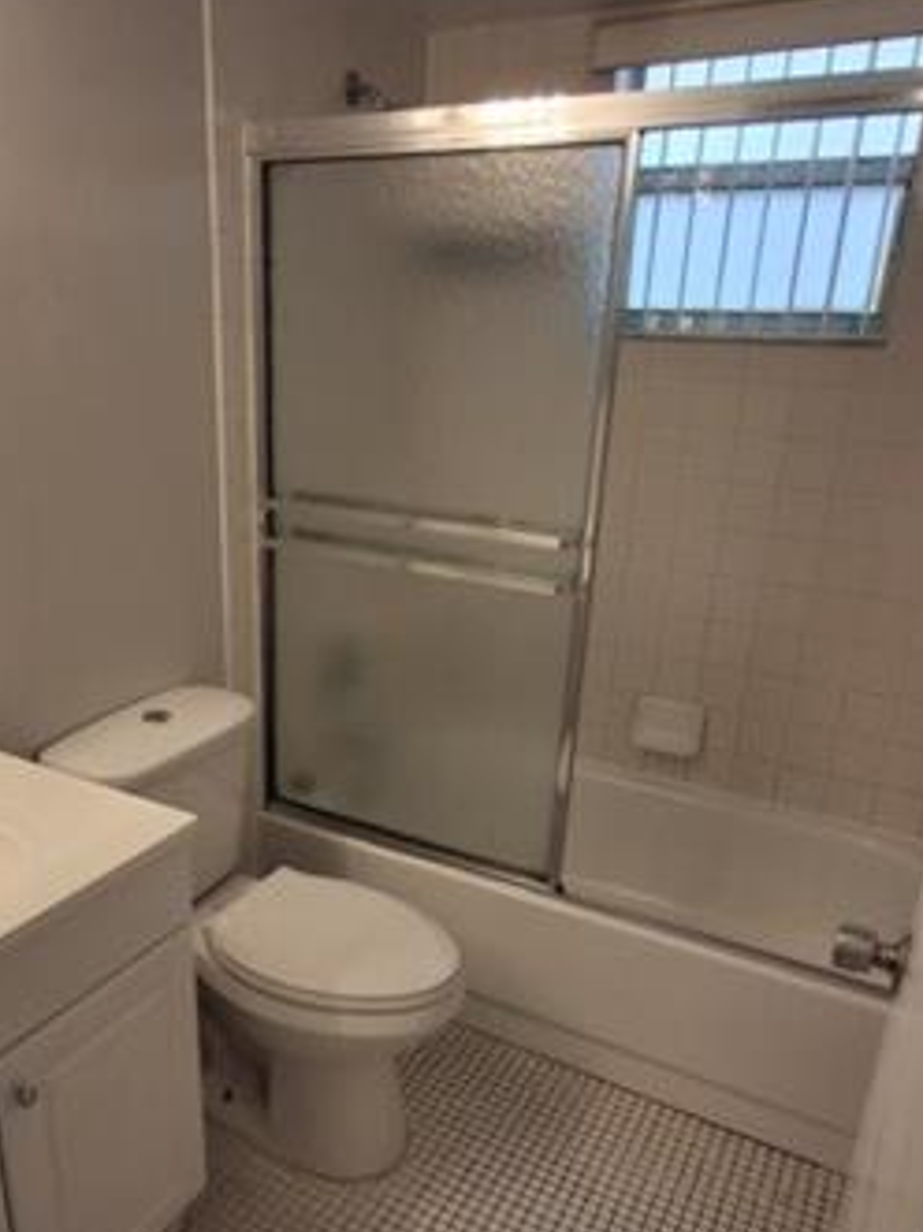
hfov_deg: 47.8
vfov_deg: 61.4
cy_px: 707
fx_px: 1032
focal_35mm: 29
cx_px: 350
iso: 40
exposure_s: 1/60
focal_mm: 1.64
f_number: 2.2
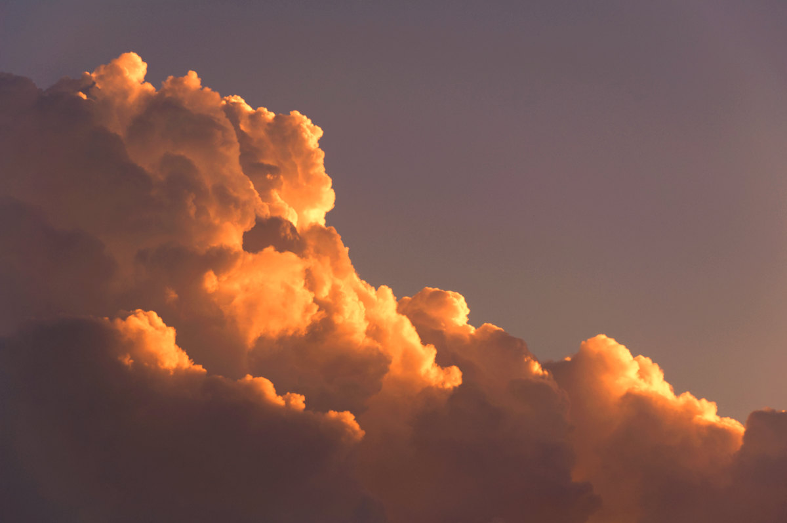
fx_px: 3439
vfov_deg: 8.7
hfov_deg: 13.1
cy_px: 262
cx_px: 394
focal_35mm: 158
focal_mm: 105
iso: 100
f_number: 7.1
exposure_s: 1/200
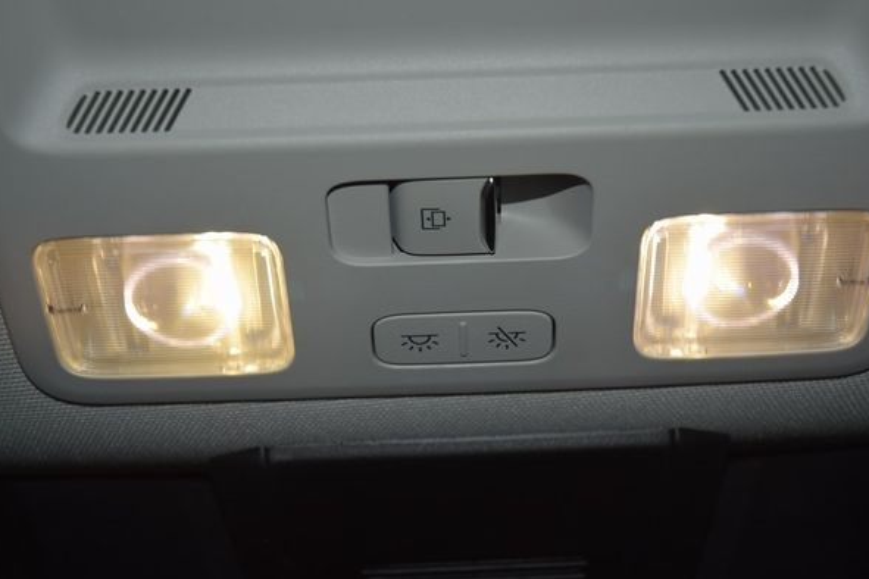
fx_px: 1569
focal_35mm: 65
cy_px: 289
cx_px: 460
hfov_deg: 31.0
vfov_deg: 20.9
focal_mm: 40
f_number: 4.5
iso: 160
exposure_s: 1/80
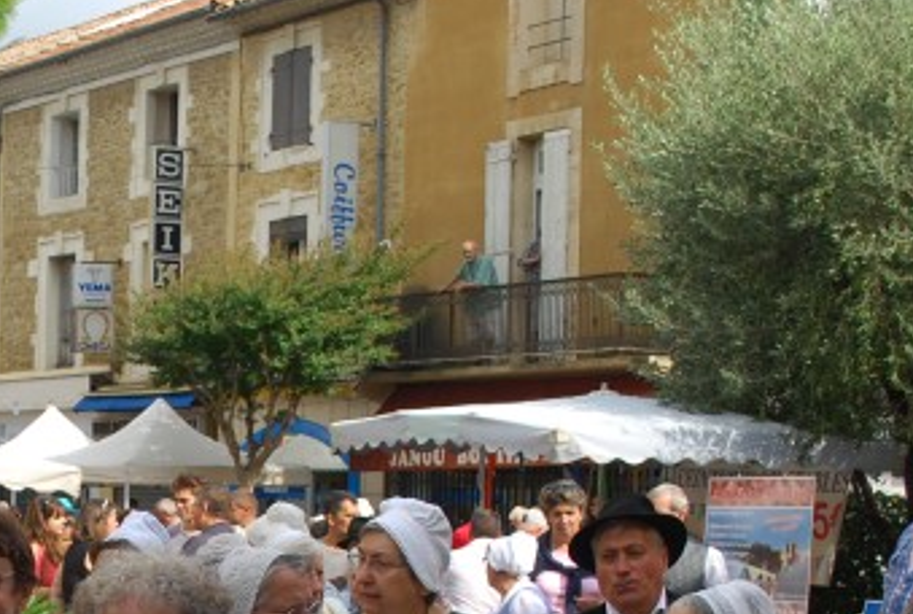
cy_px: 661
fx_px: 2517
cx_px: -22
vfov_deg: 13.6
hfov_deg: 19.9
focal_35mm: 99
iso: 100
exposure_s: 1/160
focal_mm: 28
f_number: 6.3
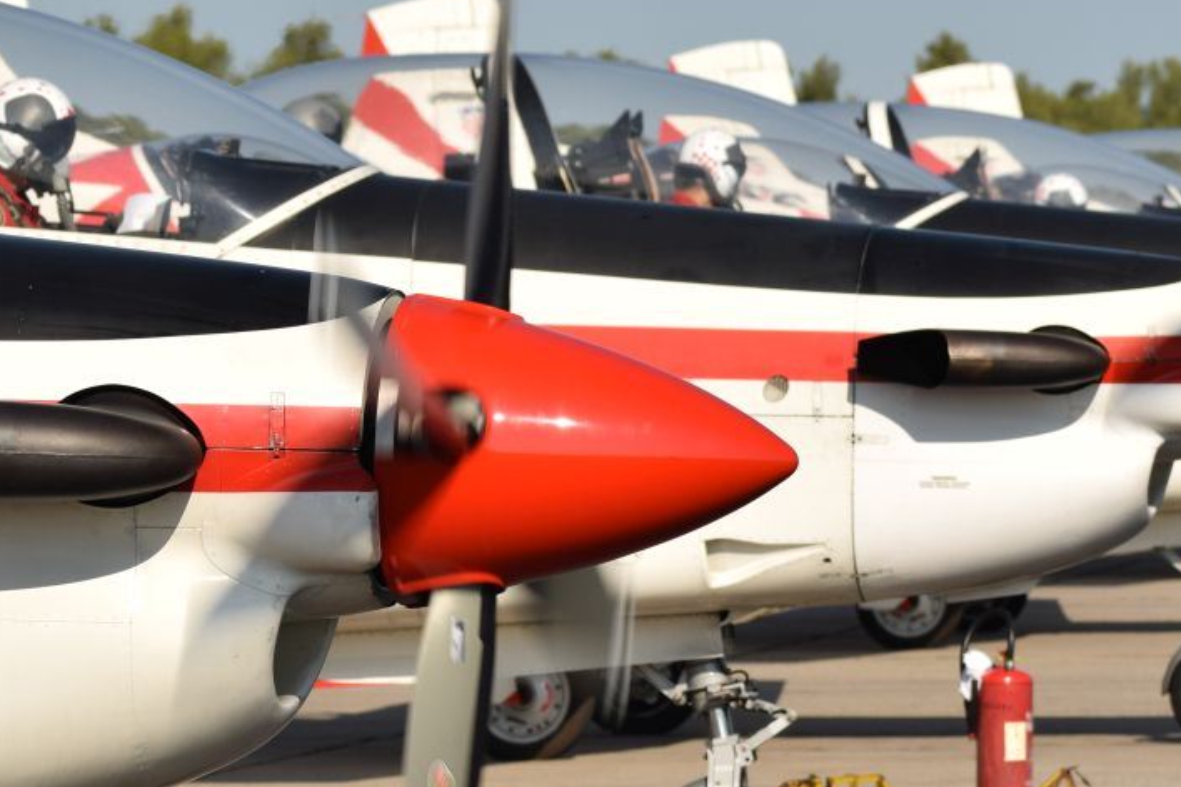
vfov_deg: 3.9
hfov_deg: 5.8
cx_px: 922
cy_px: 449
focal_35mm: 356
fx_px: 11682
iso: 100
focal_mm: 105
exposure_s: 1/800
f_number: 7.1
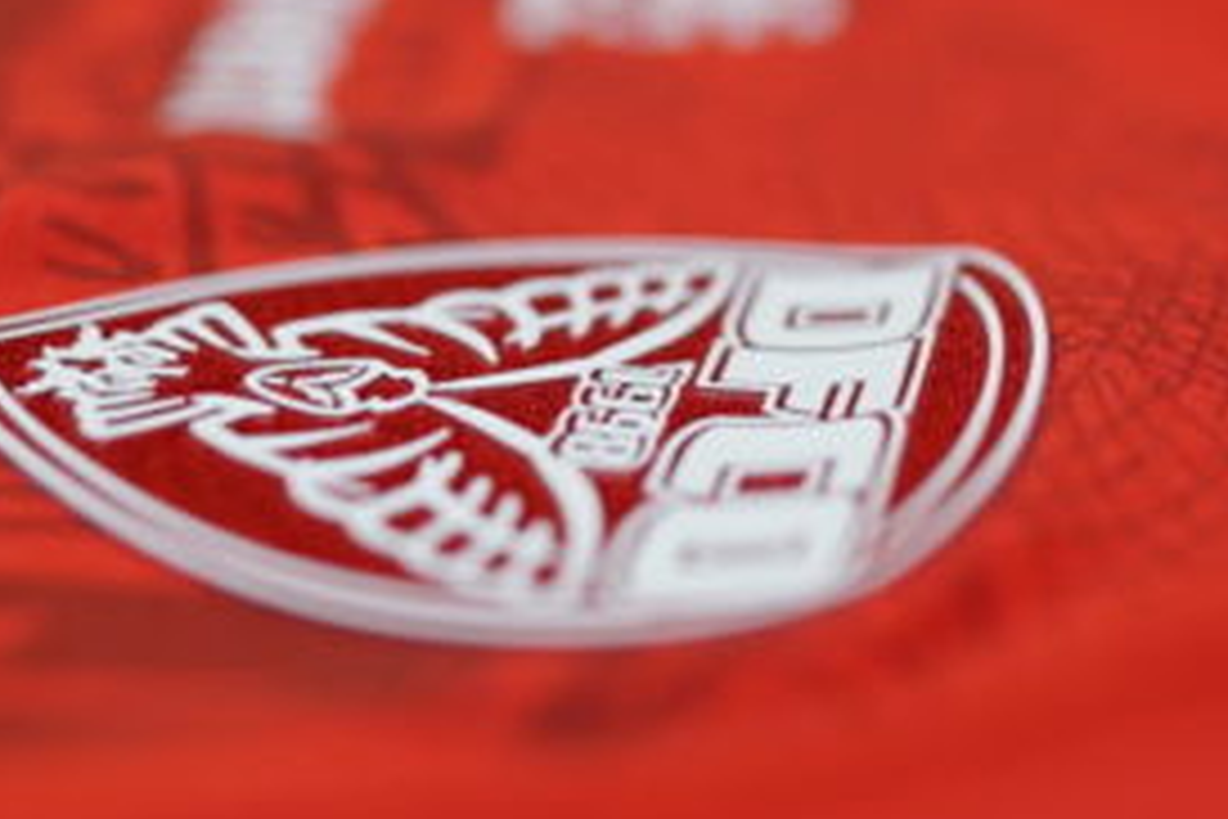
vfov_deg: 15.1
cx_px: 837
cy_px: 180
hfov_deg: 22.5
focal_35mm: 90
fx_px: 3070
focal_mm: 24
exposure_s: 1/60
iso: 125
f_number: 2
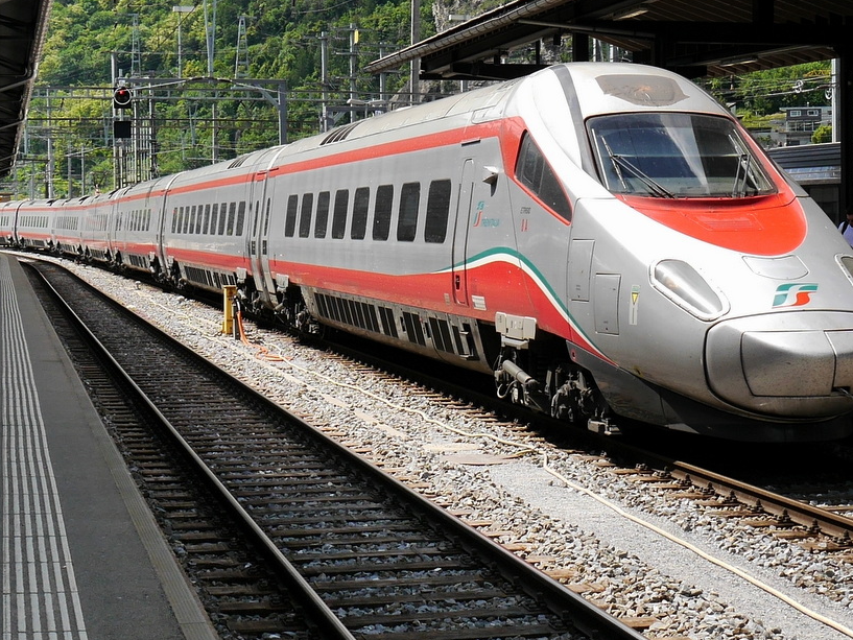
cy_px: 229
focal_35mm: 47
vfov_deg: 30.7
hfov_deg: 40.4
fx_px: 1158
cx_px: 431
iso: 160
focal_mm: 16
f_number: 7.1
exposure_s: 1/400
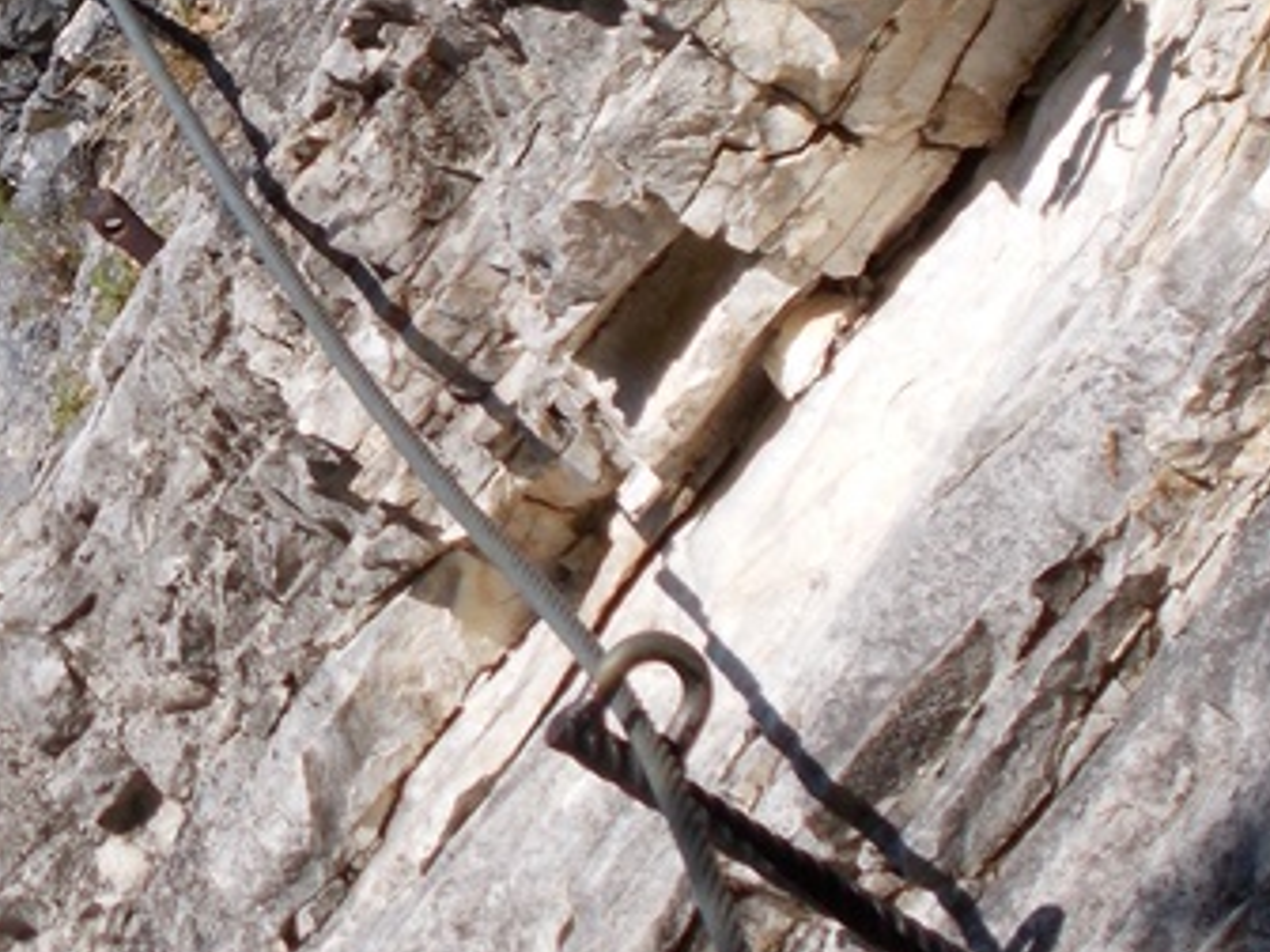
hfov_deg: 9.9
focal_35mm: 198
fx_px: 7264
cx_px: -87
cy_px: 23
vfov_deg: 7.5
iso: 80
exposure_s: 1/400
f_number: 5.3
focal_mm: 11.8
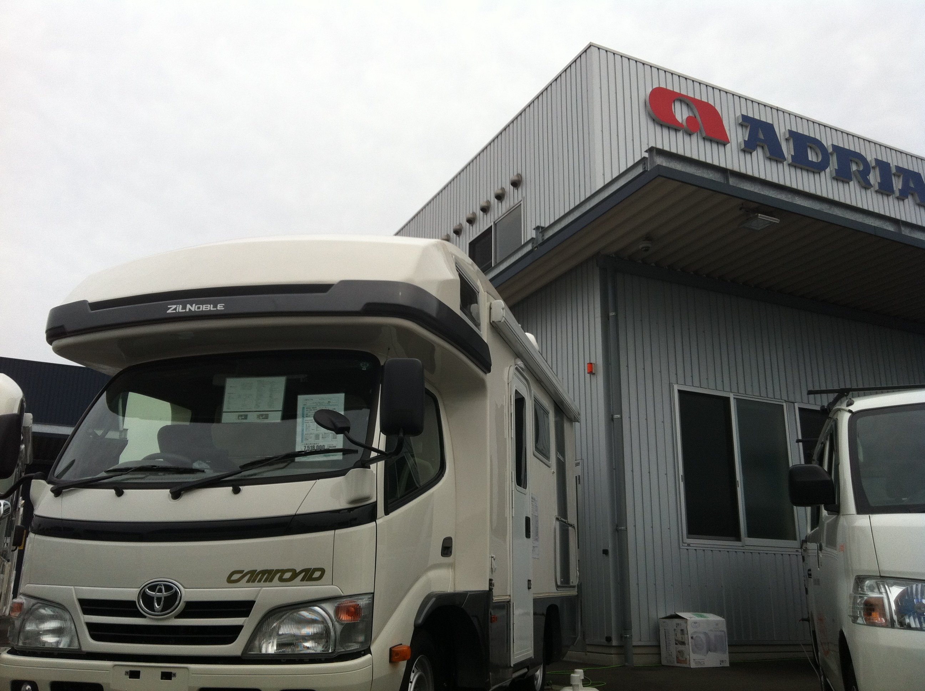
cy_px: 346
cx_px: 462
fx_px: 934
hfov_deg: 52.7
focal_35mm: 35
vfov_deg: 40.6
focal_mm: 3.85
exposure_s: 1/670
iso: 80
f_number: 2.8
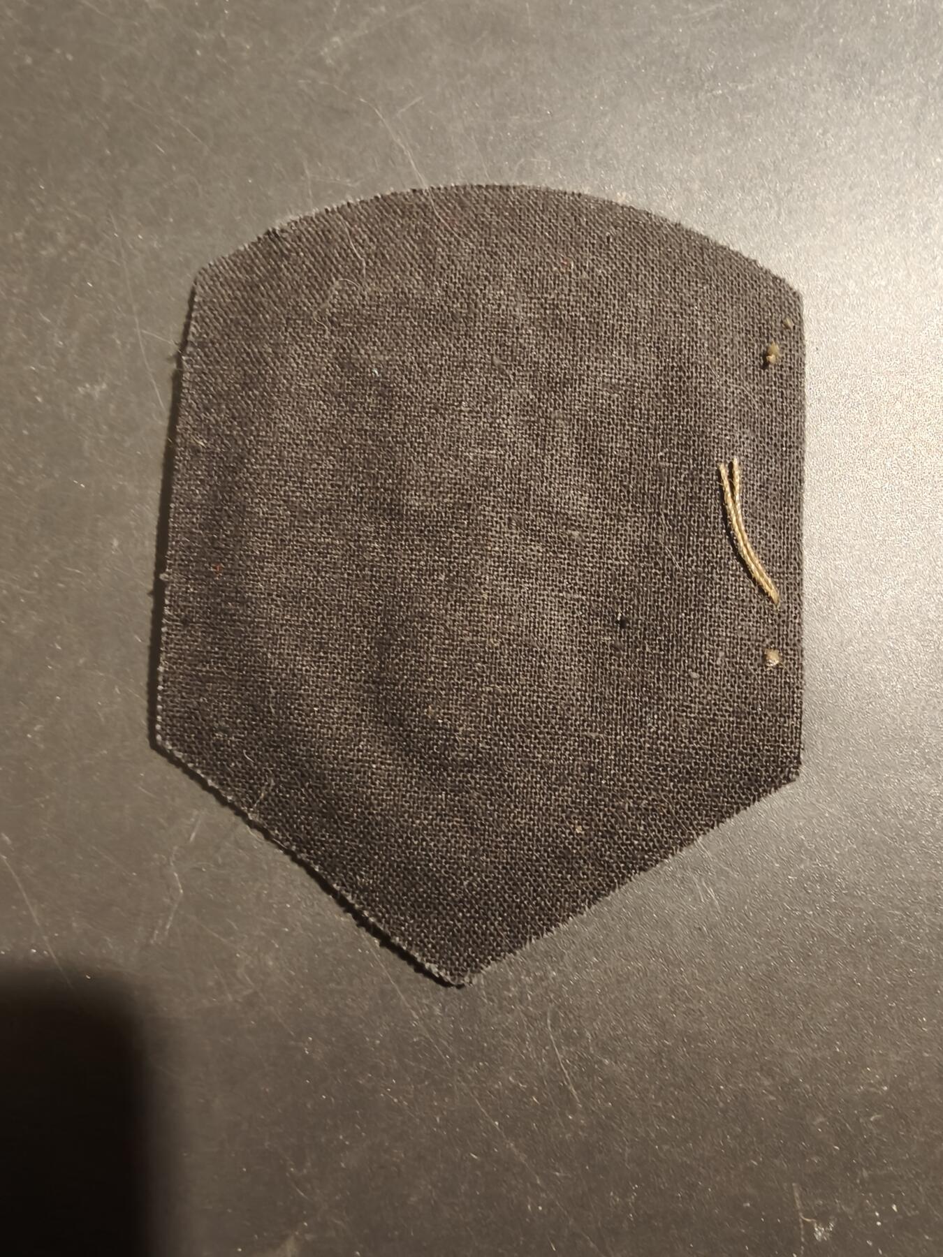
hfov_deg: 58.9
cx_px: 472
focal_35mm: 23
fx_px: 835
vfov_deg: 73.9
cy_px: 628
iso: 640
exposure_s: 1/46
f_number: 2
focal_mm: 2.32
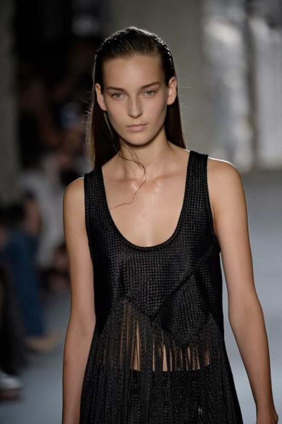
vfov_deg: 5.2
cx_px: 141
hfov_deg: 3.4
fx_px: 4709
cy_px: 212
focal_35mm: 400
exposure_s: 1/500
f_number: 6.3
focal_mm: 400
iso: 2000
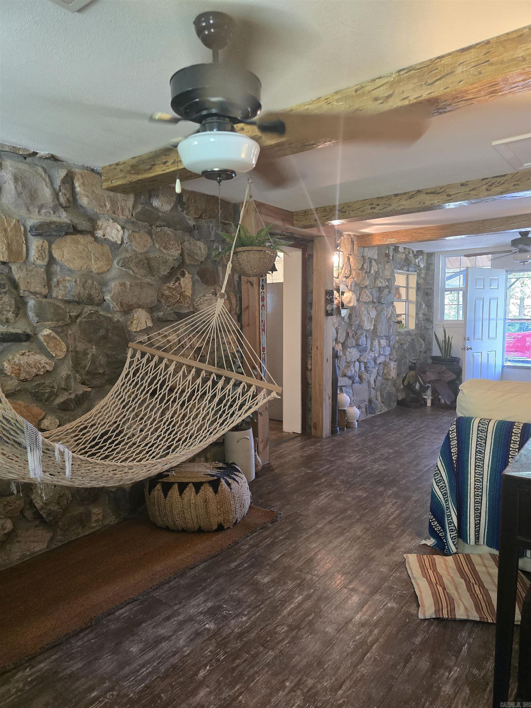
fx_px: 470
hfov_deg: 58.9
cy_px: 354
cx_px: 266
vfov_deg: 73.9
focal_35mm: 23
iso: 640
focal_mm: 6.3
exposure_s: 1/60
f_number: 1.7
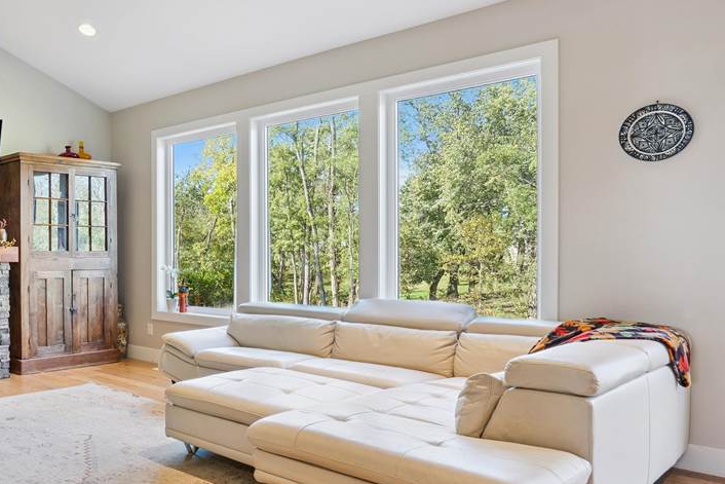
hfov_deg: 55.9
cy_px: 257
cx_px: 84
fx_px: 584
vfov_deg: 45.0
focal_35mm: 29
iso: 800
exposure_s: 1/50
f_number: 9
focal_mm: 16
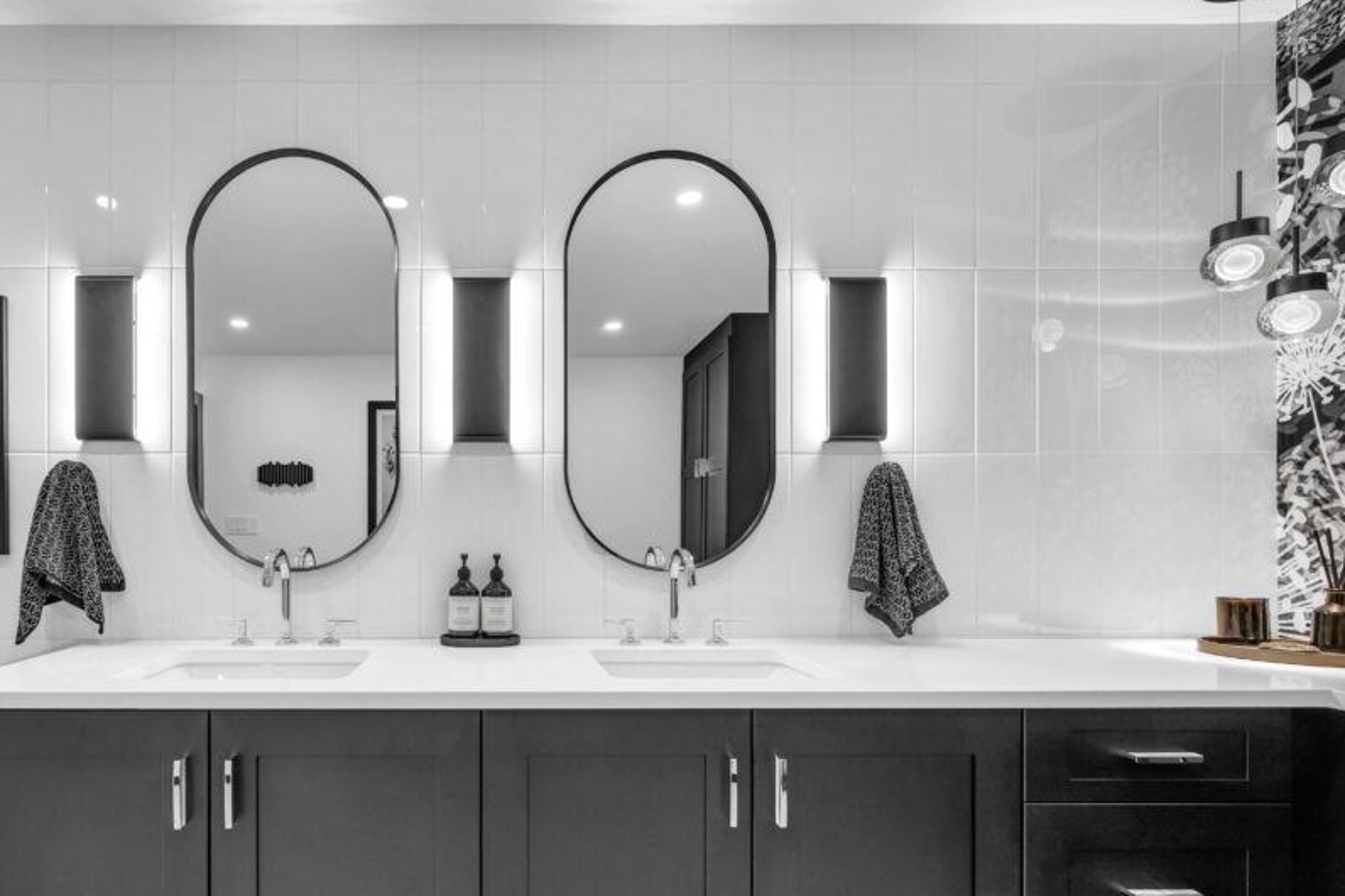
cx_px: 483
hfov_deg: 87.8
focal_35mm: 18
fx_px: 672
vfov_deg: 66.8
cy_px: 529
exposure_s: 1/30
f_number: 7.1
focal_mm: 14
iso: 320
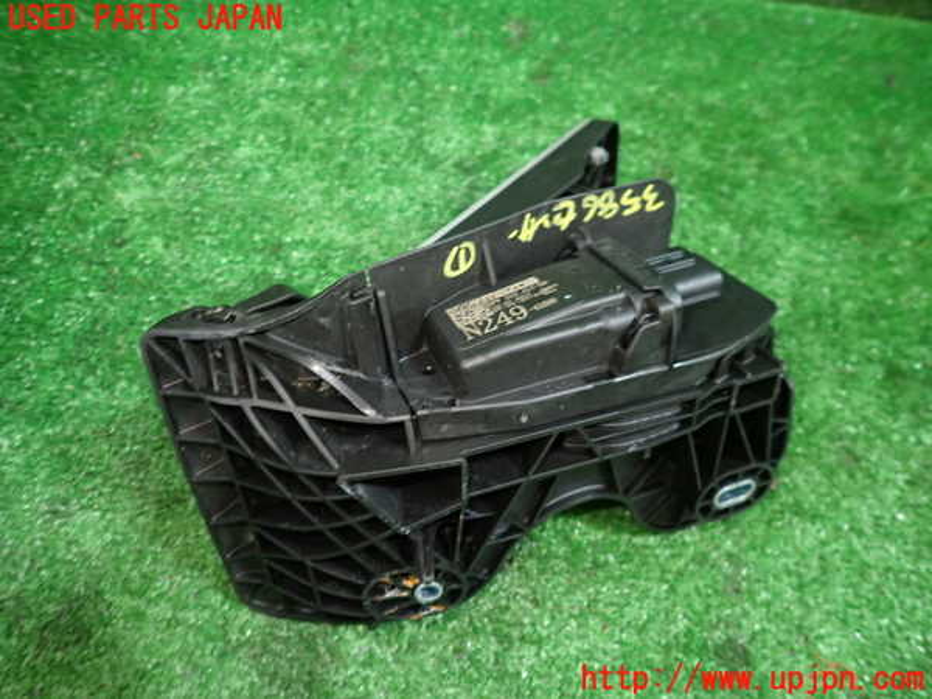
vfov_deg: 54.9
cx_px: 466
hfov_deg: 69.4
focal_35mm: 25
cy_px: 350
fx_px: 673
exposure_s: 1/30
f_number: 2
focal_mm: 4.5
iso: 320
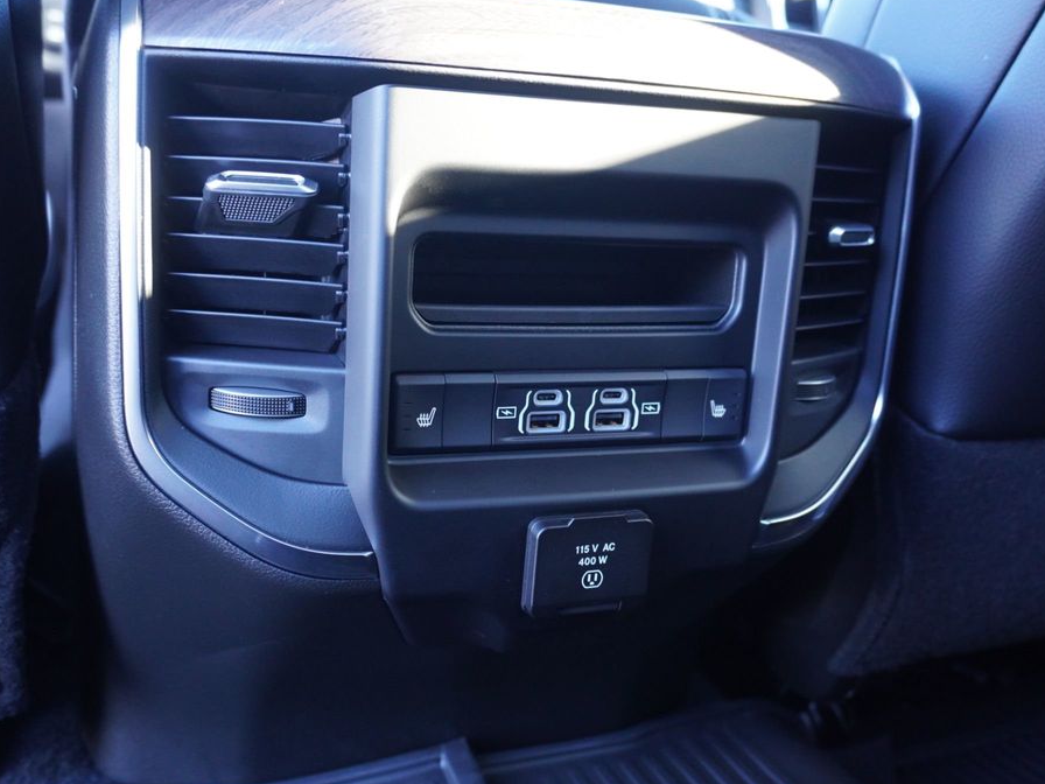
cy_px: 391
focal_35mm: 33
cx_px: 500
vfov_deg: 42.9
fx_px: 996
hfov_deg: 55.3
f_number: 4
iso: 2000
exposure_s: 1/60
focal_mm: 20
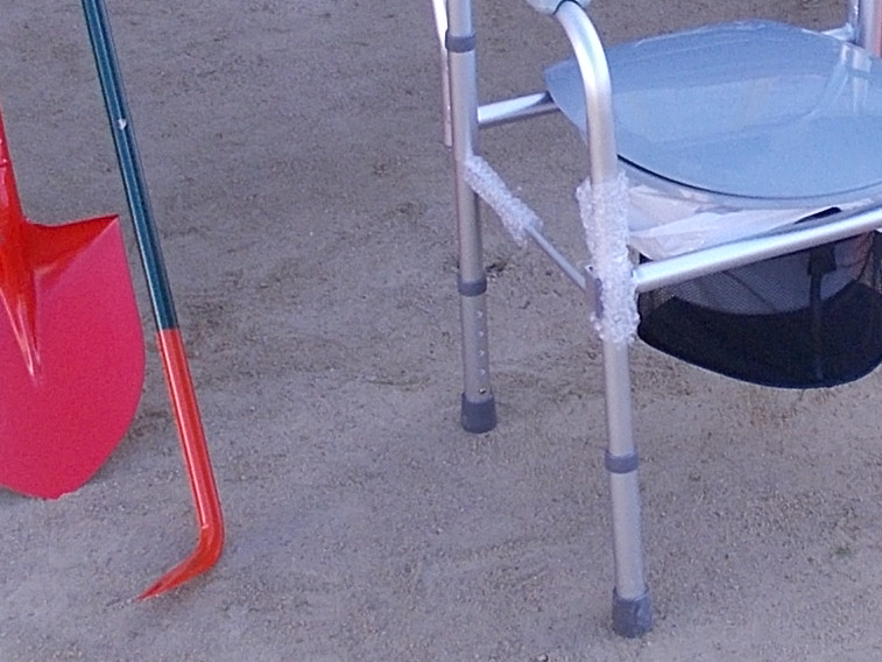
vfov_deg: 18.6
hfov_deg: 24.4
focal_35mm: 78
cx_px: 783
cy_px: 91
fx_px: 1988
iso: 125
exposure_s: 1/250
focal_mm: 4.6
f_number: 3.2
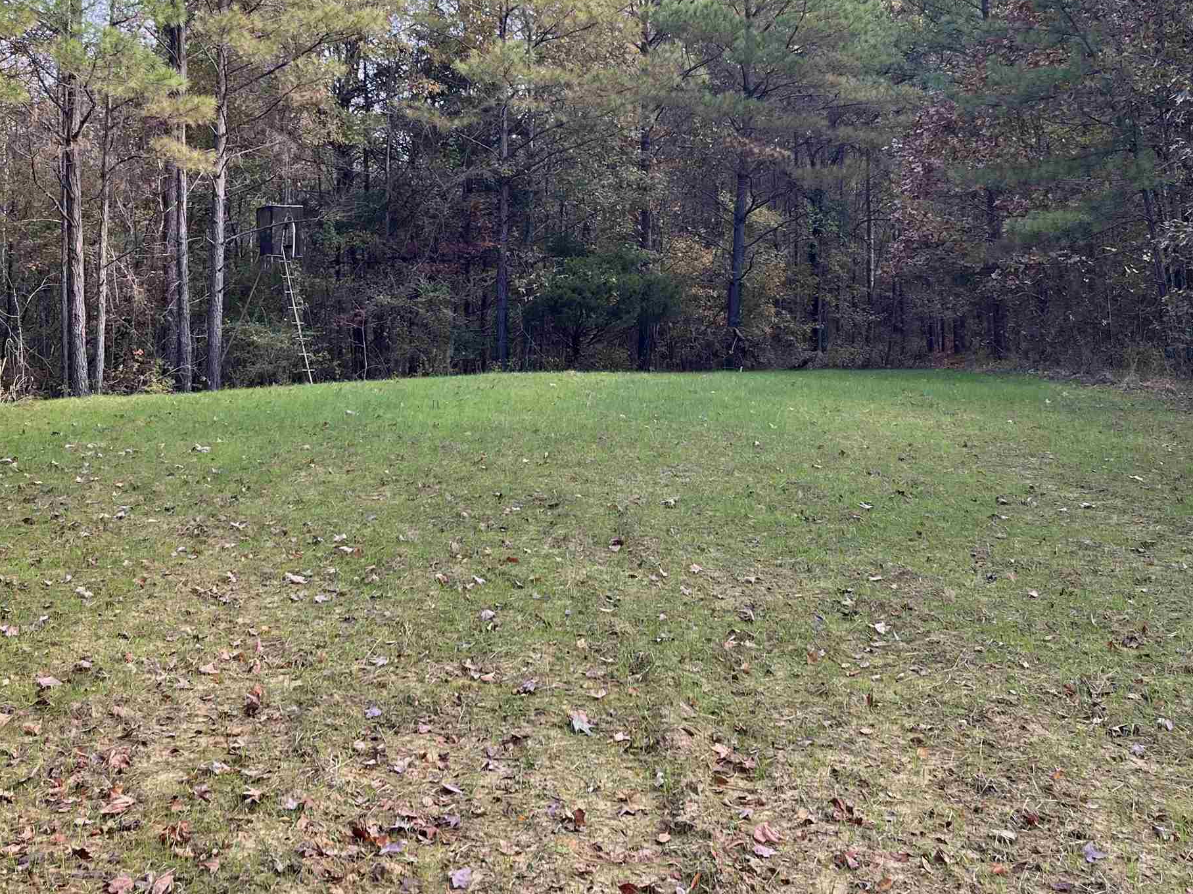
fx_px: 1516
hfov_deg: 42.9
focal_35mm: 44
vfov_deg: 32.4
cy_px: 253
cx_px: 586
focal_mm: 5.1
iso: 50
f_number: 1.6
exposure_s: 1/401
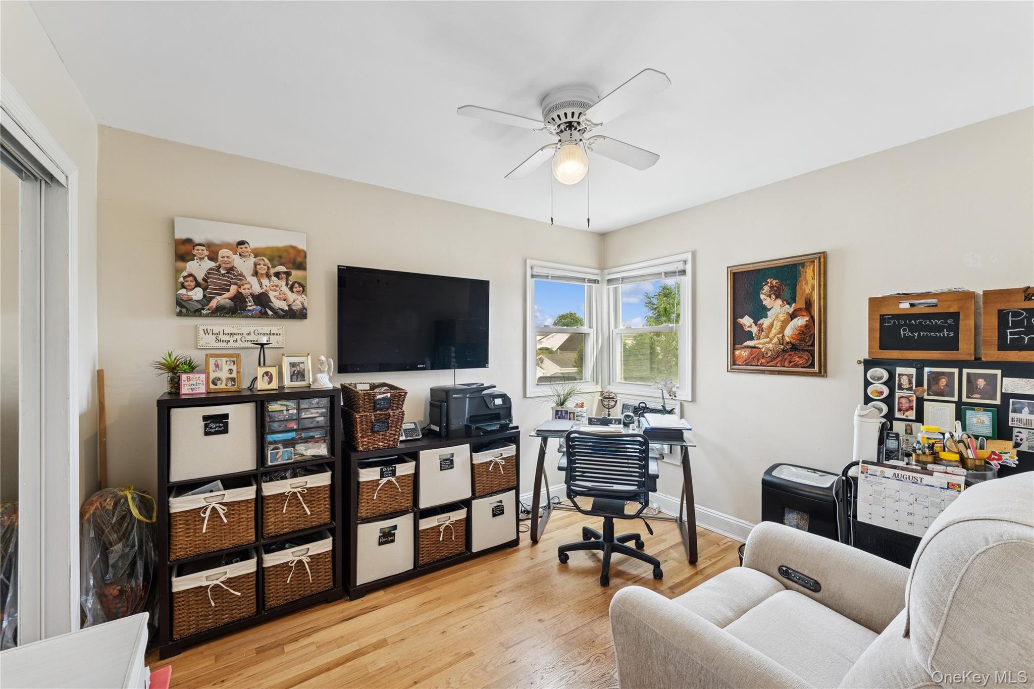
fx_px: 402
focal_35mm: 14
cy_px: 344
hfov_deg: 104.3
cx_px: 517
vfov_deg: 81.2
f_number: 11
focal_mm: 14
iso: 100
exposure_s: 1/1.25
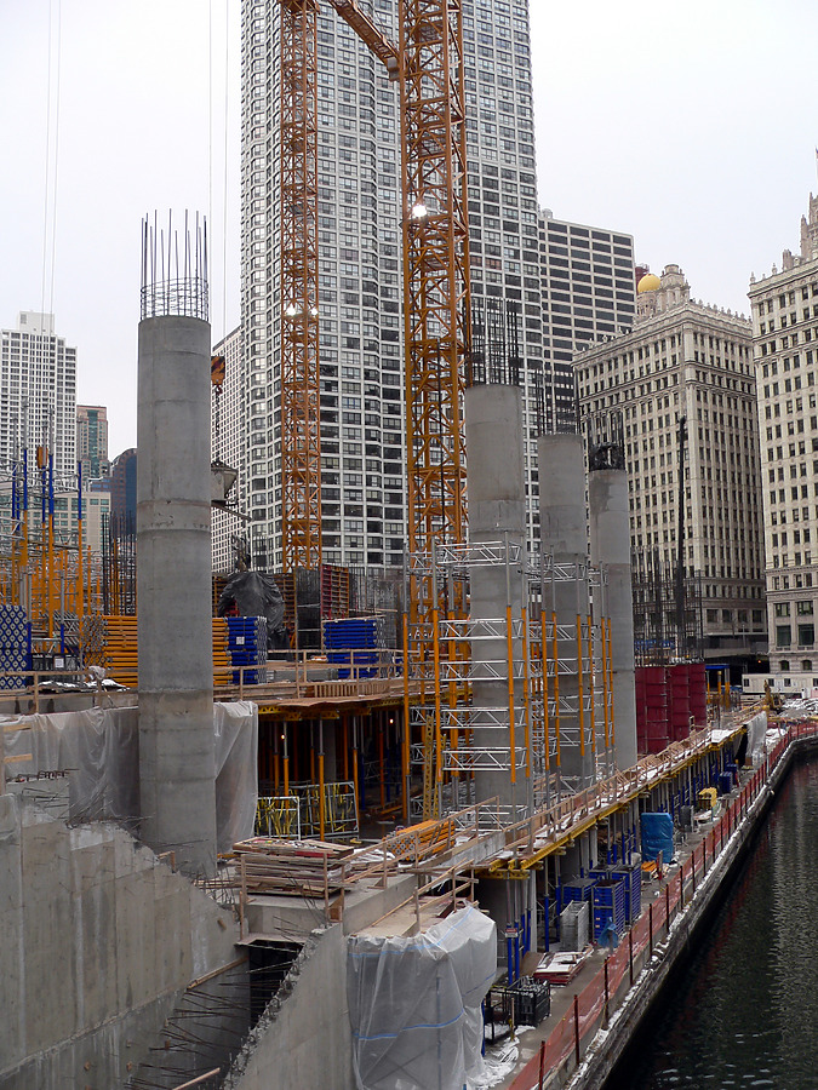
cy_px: 545
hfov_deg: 39.7
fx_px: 1134
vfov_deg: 51.4
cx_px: 409
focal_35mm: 36
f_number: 3.7
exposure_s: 1/100
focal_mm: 6
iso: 80
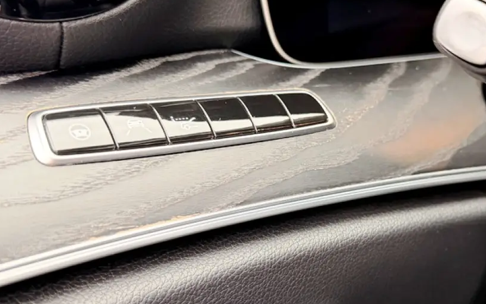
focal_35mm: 45
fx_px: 596
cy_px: 192
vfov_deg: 28.5
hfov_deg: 43.7
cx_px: 324
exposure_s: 1/64
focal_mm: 6.76
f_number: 1.78
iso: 200
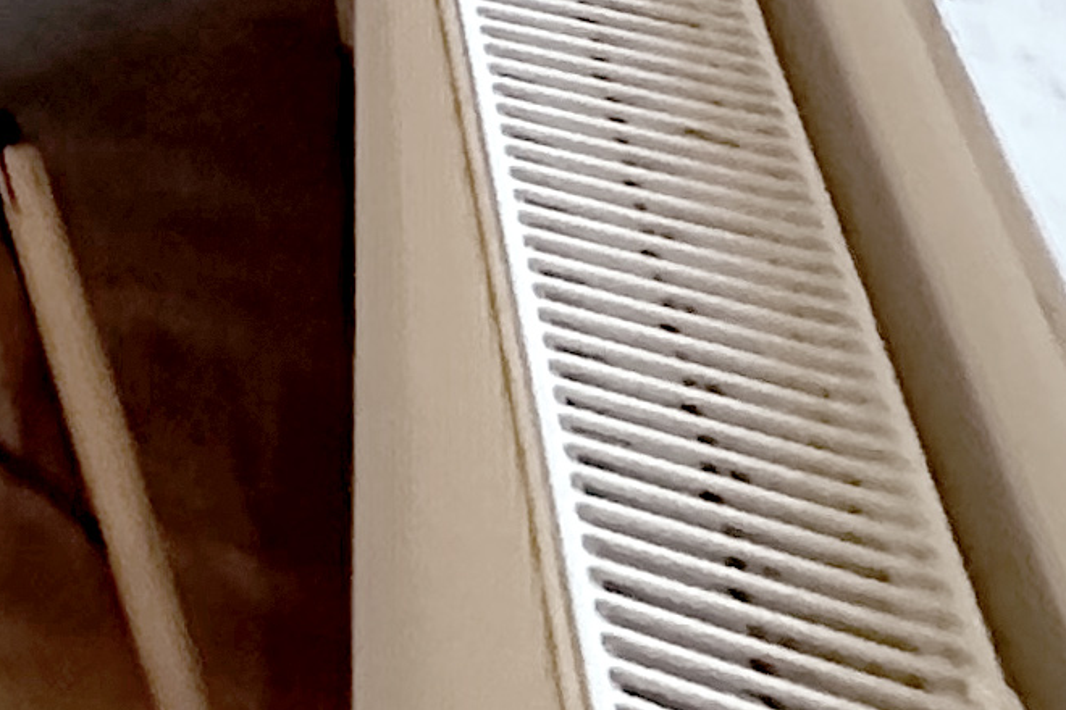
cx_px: -1173
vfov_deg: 9.8
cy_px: -1660
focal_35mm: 89
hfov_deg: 16.4
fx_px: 2635
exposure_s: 1/50
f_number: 2.2
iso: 800
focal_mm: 2.22
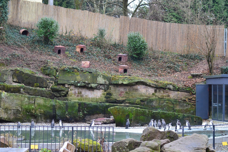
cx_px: 114
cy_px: 76
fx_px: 665
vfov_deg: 13.0
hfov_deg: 19.5
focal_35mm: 105
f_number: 5.6
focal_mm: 70
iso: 800
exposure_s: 1/125
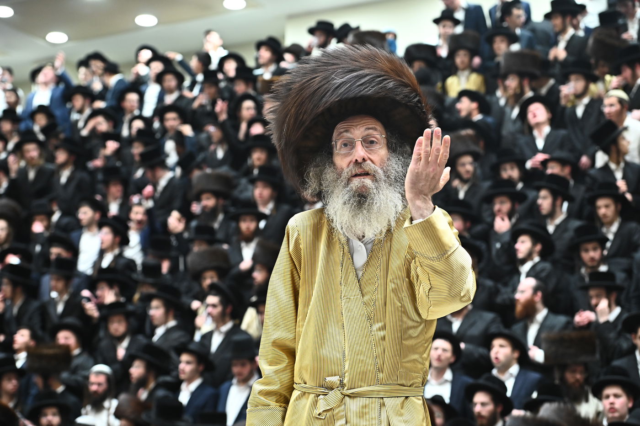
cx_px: 320
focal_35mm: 80
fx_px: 1421
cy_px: 213
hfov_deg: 25.4
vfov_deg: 17.0
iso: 2000
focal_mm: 80
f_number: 4.5
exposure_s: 1/250
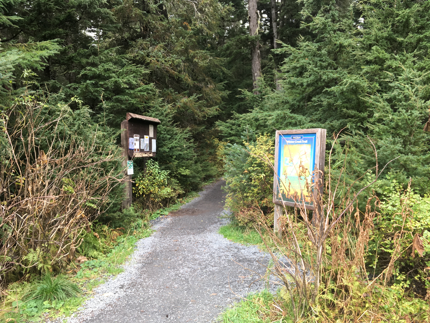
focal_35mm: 29
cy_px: 162
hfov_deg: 61.7
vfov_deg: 48.2
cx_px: 215
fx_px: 360
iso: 32
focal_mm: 4.15
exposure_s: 1/60
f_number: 2.2
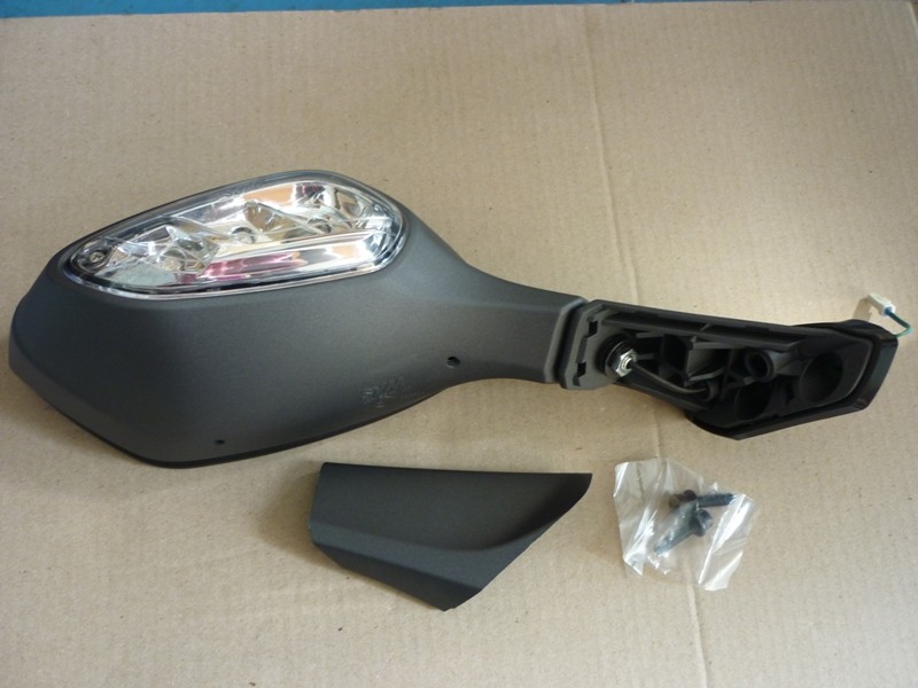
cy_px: 344
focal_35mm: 33
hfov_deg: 55.4
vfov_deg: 42.9
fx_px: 875
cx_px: 459
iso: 160
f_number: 2.8
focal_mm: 5.5
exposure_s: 1/30
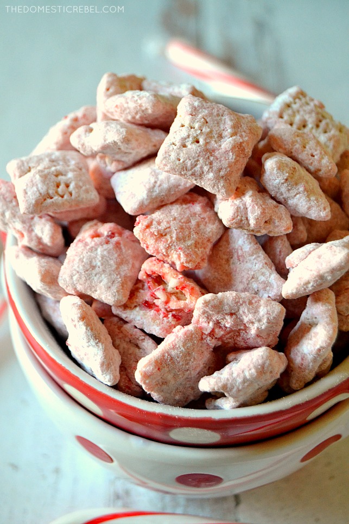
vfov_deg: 24.6
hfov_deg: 16.5
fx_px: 1200
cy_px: 262
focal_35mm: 82
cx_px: 174
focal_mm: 55
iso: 1600
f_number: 5.6
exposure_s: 1/60
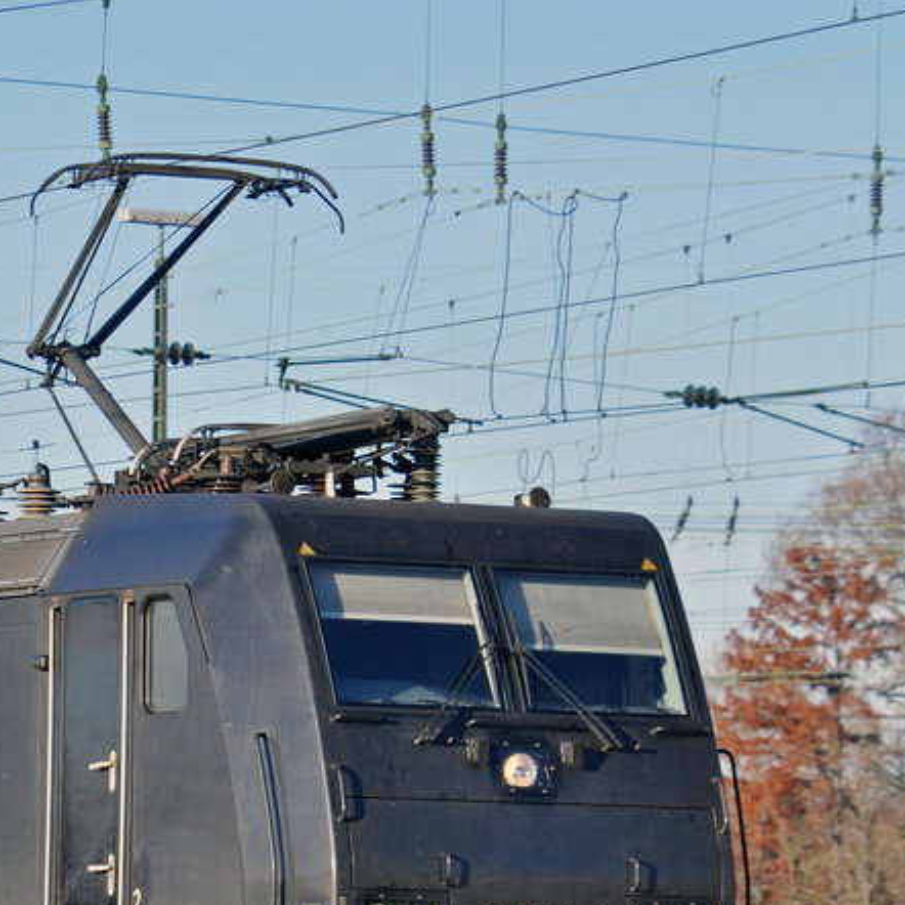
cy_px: 718
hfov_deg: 7.2
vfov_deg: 7.2
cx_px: 100
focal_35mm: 242
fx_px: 7158
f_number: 5
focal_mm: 70
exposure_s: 1/1000
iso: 250
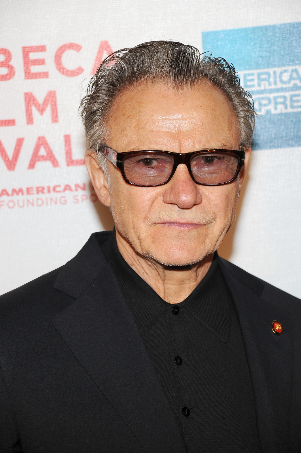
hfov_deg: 11.4
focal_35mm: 120
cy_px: 226
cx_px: 150
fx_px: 1507
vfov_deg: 17.1
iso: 400
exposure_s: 1/250
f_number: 9
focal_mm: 120
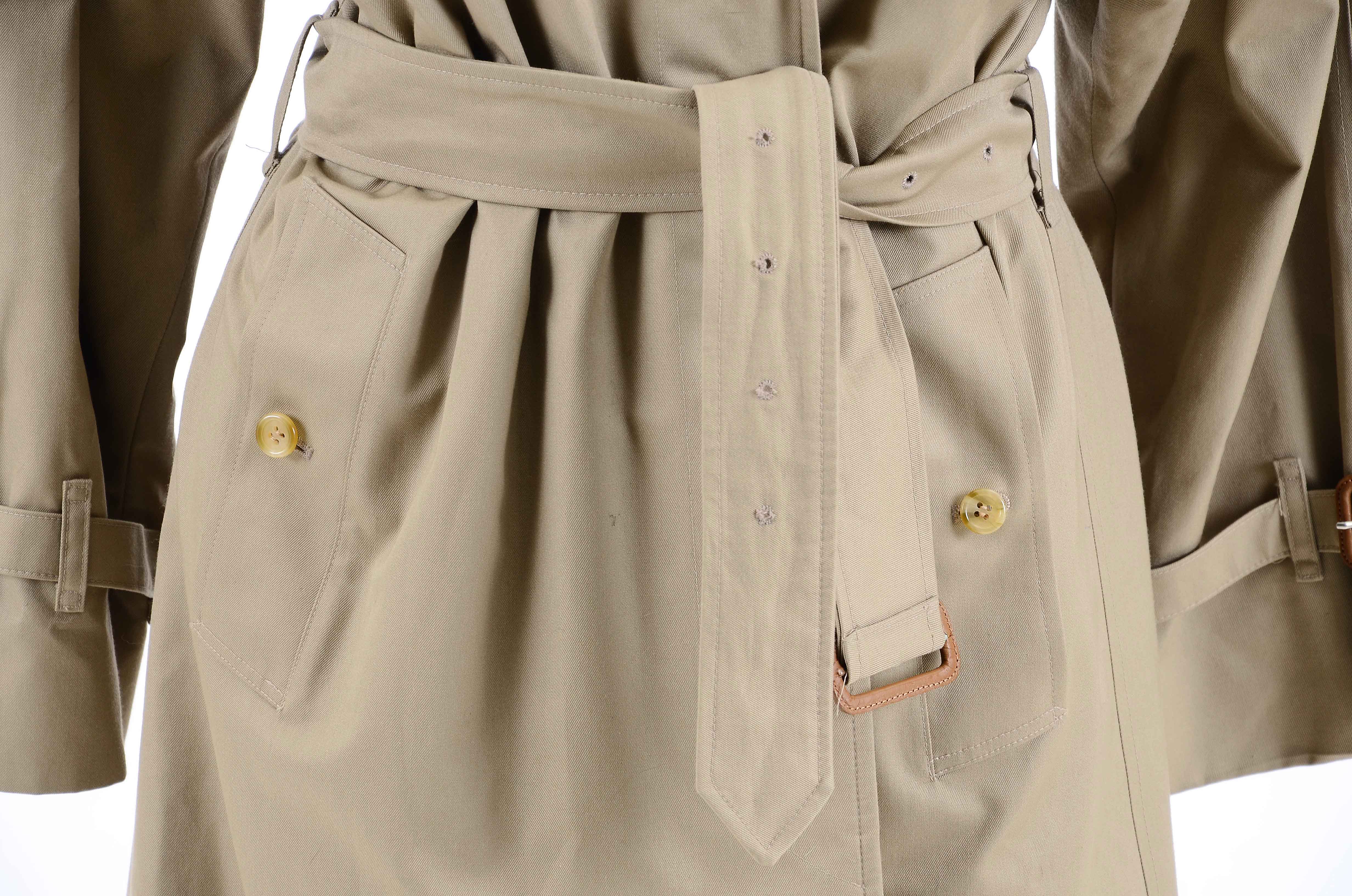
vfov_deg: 8.7
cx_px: 676
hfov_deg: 13.1
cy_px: 448
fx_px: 5903
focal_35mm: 158
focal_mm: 105
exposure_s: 1/80
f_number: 7.1
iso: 160
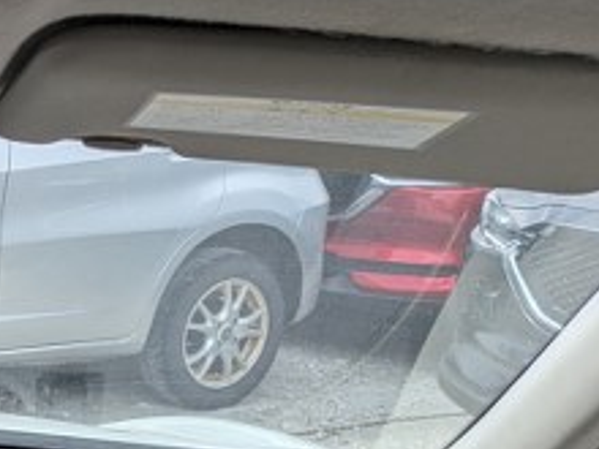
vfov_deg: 15.4
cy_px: 591
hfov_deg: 19.2
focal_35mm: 91
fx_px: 1575
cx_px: -263
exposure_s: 1/888
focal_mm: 5.43
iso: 49
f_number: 1.89
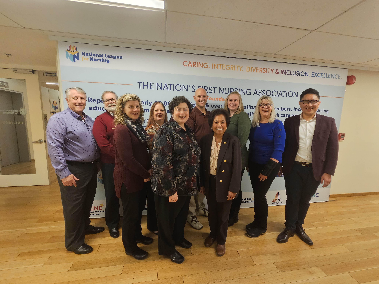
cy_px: 142
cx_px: 190
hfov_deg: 106.2
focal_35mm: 13
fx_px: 142
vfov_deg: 89.9
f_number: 2.2
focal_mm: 2.2
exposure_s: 1/60
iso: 250
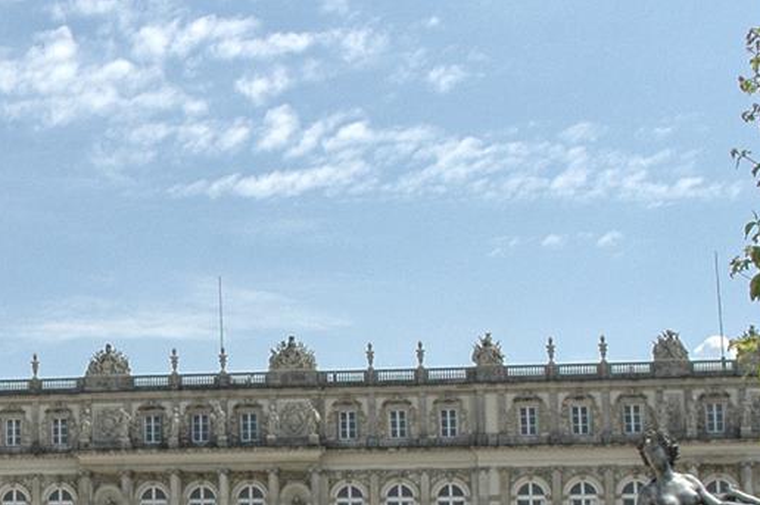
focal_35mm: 85
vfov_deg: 15.9
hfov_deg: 22.7
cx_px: -56
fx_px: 1793
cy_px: 440
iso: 200
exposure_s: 1/400
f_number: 10
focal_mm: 18
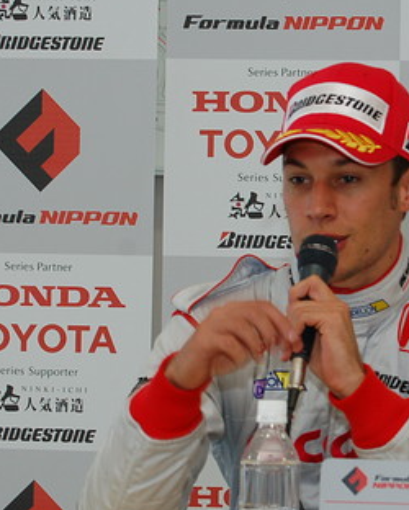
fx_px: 2707
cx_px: 294
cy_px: 204
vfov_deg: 10.8
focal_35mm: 179
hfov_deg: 8.6
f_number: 5.6
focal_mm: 55
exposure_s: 1/60
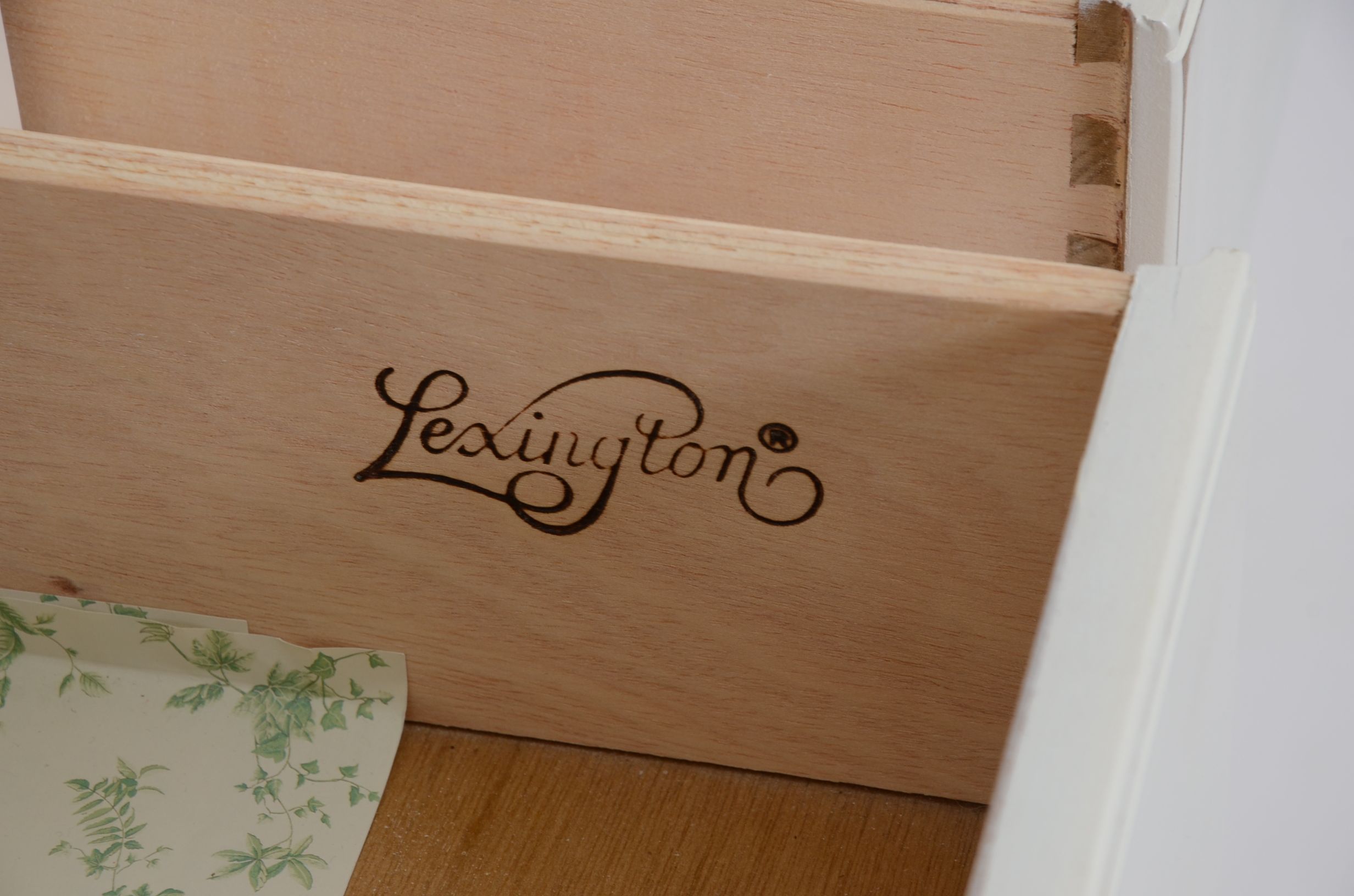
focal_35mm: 158
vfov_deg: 8.7
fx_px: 5911
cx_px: 677
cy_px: 448
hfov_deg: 13.1
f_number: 9
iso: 200
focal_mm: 105
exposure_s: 1/60
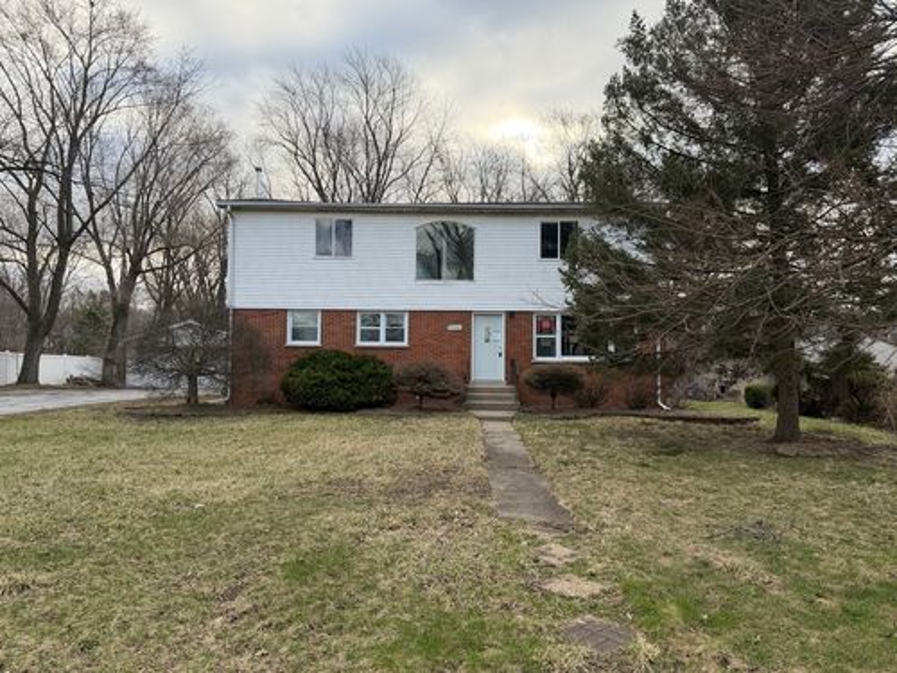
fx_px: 622
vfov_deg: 56.8
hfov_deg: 71.6
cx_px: 448
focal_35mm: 24
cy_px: 336
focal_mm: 6.76
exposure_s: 1/1032
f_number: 1.78
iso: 100
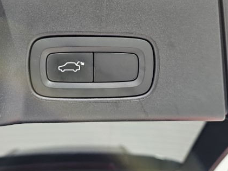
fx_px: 230
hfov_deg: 52.6
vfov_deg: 40.5
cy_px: 68
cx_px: 102
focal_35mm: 35
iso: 1000
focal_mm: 6.3
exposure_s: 1/200
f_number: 1.7
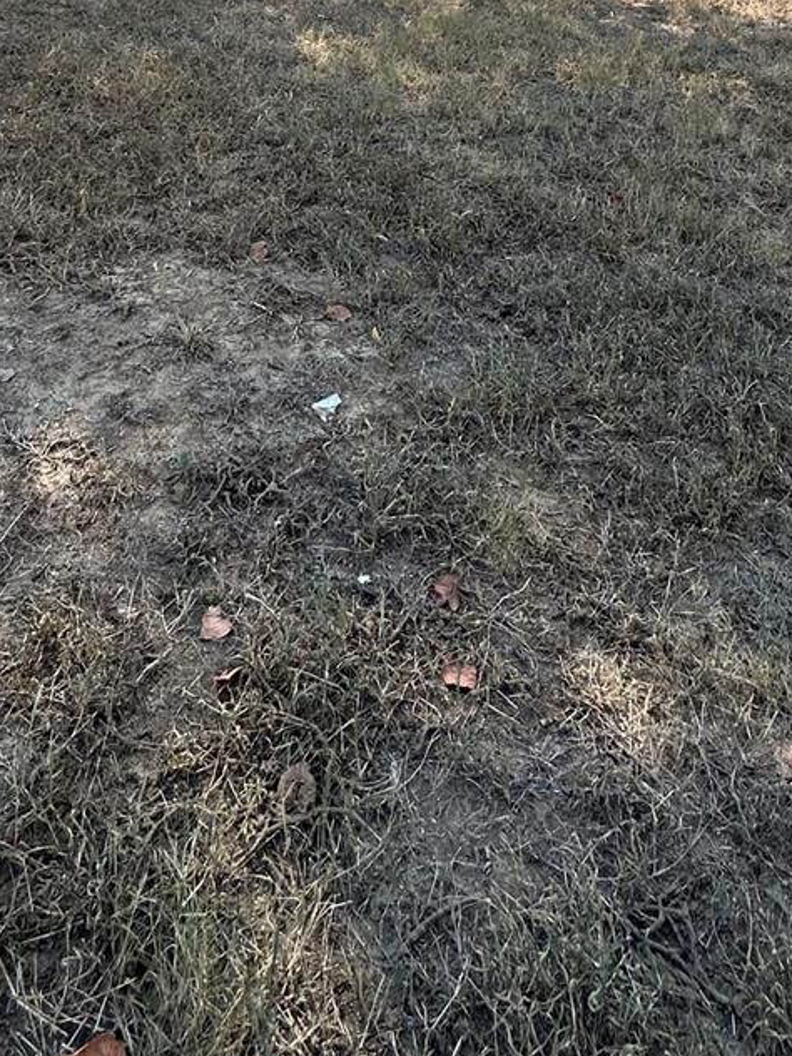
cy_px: -216
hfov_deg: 41.8
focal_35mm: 34
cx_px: 369
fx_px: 1037
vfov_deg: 39.1
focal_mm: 2.22
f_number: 2.2
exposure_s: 1/1304
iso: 50
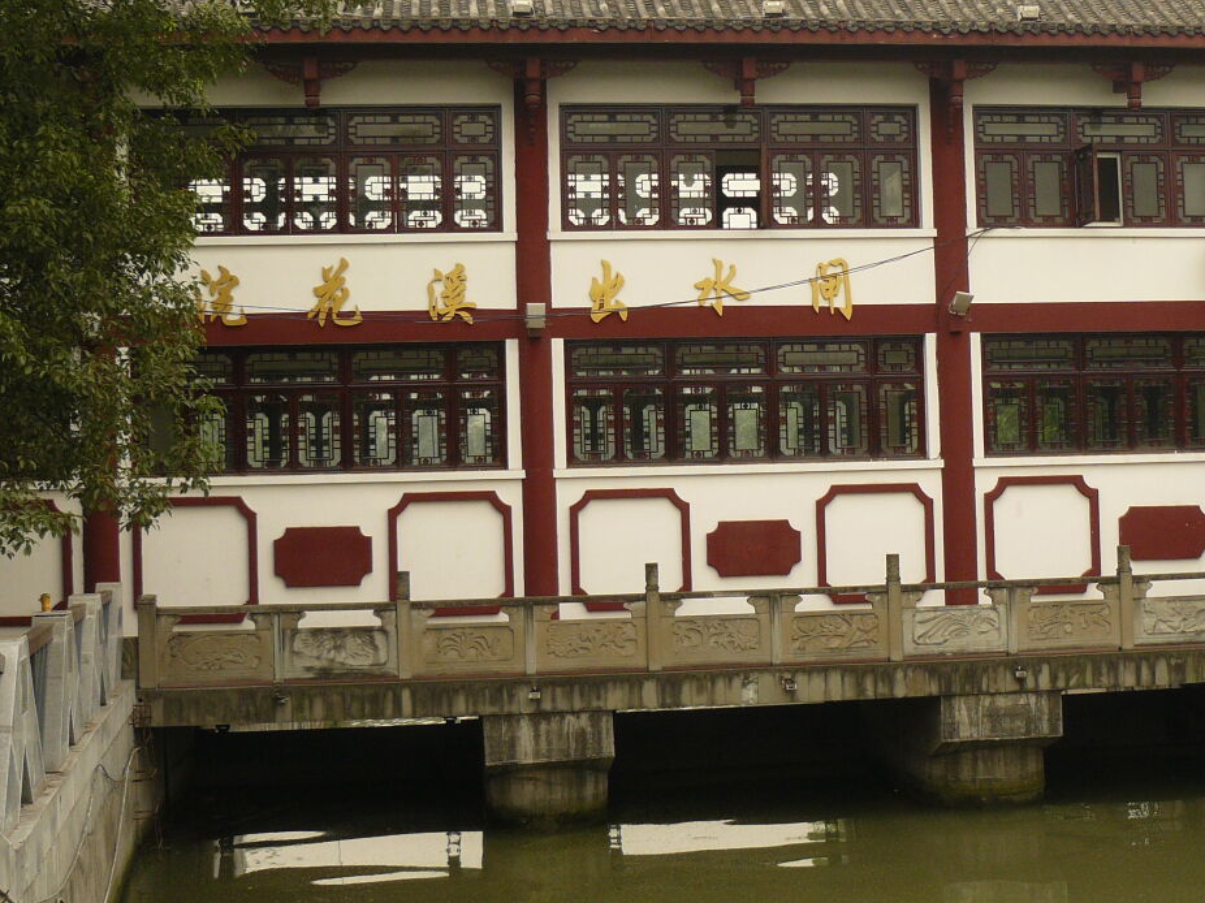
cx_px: 748
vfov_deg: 26.1
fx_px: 1949
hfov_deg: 34.2
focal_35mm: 56
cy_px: 420
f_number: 4
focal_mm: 6
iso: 100
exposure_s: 1/200
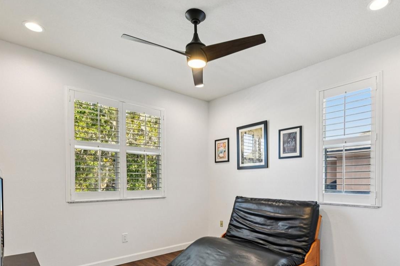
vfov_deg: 59.7
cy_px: 188
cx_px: 227
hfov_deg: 83.5
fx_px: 222
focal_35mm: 20
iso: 400
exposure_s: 1/13
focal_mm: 14
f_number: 8
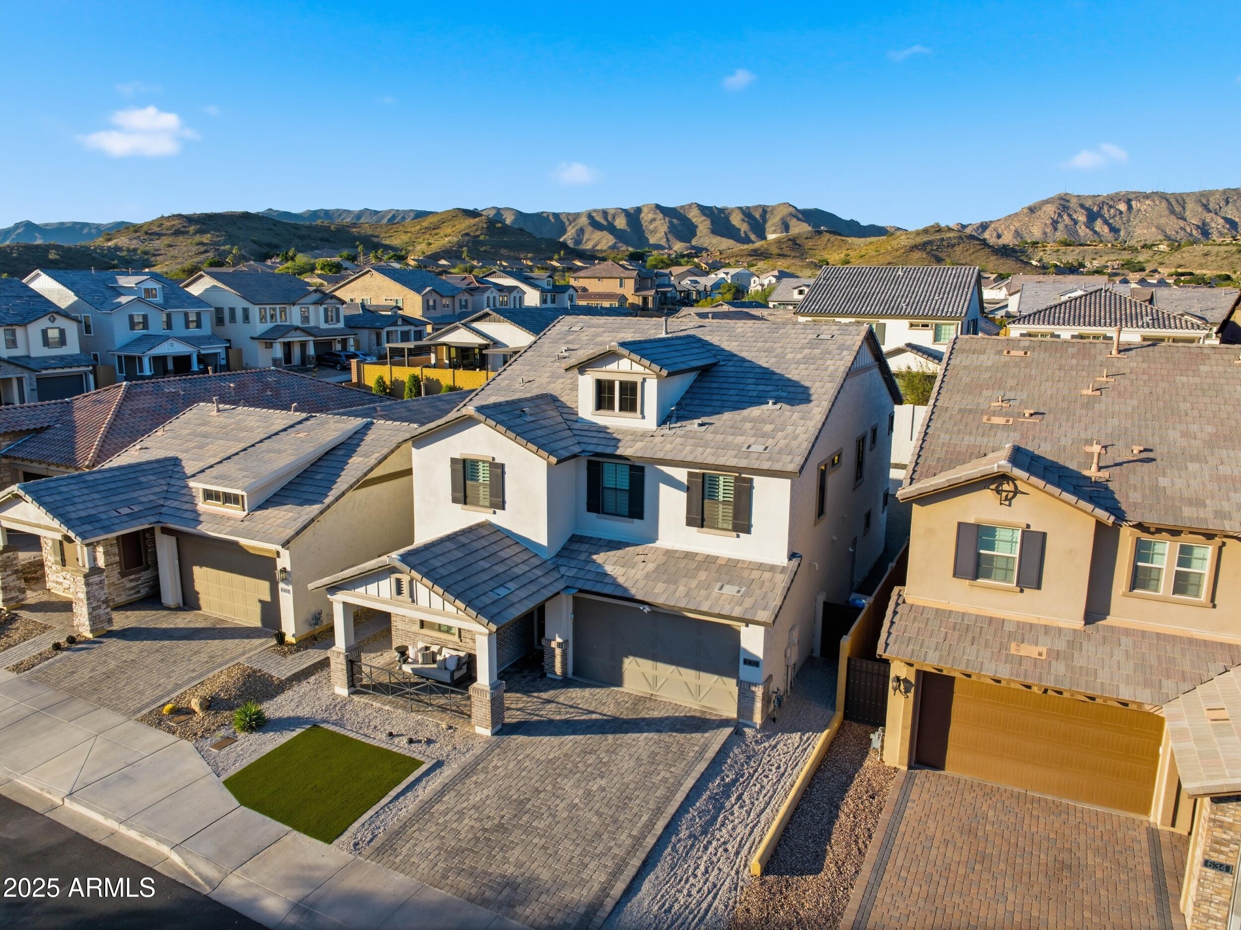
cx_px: 620
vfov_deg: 56.8
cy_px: 465
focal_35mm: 24
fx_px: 860
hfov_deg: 71.6
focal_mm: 12.3
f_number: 8
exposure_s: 1/240
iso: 100
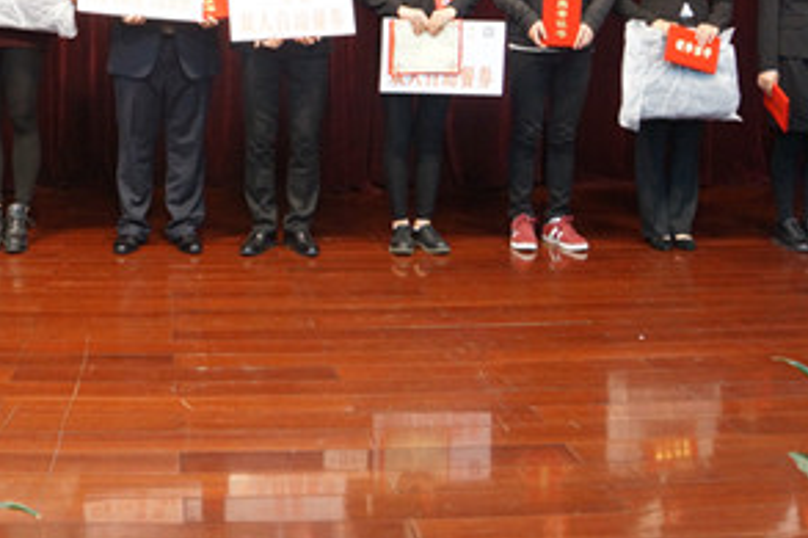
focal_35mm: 46
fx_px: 1032
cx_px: 174
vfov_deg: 28.5
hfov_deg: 41.1
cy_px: 92
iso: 1600
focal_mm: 18
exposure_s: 1/20
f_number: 5.6
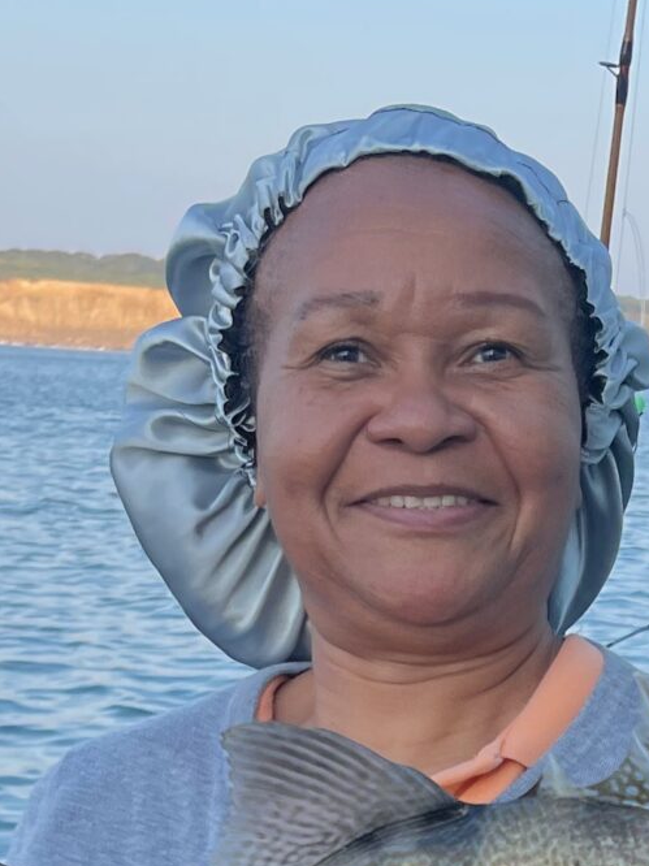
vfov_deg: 18.4
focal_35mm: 100
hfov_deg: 14.7
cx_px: 516
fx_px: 2501
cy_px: 1091
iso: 32
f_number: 1.6
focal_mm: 5.1
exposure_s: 1/628
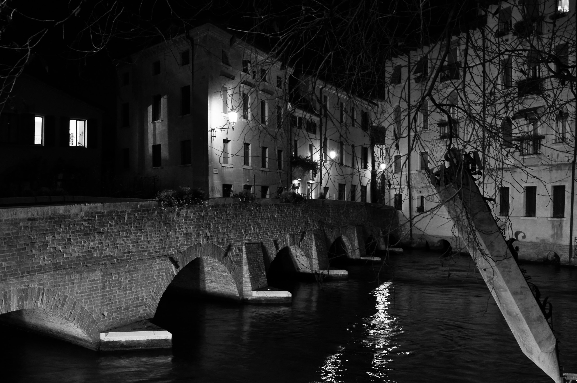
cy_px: 192
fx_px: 576
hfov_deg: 53.2
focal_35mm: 36
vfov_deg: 36.8
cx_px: 288
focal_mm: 24
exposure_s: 1/3
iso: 1000
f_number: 8
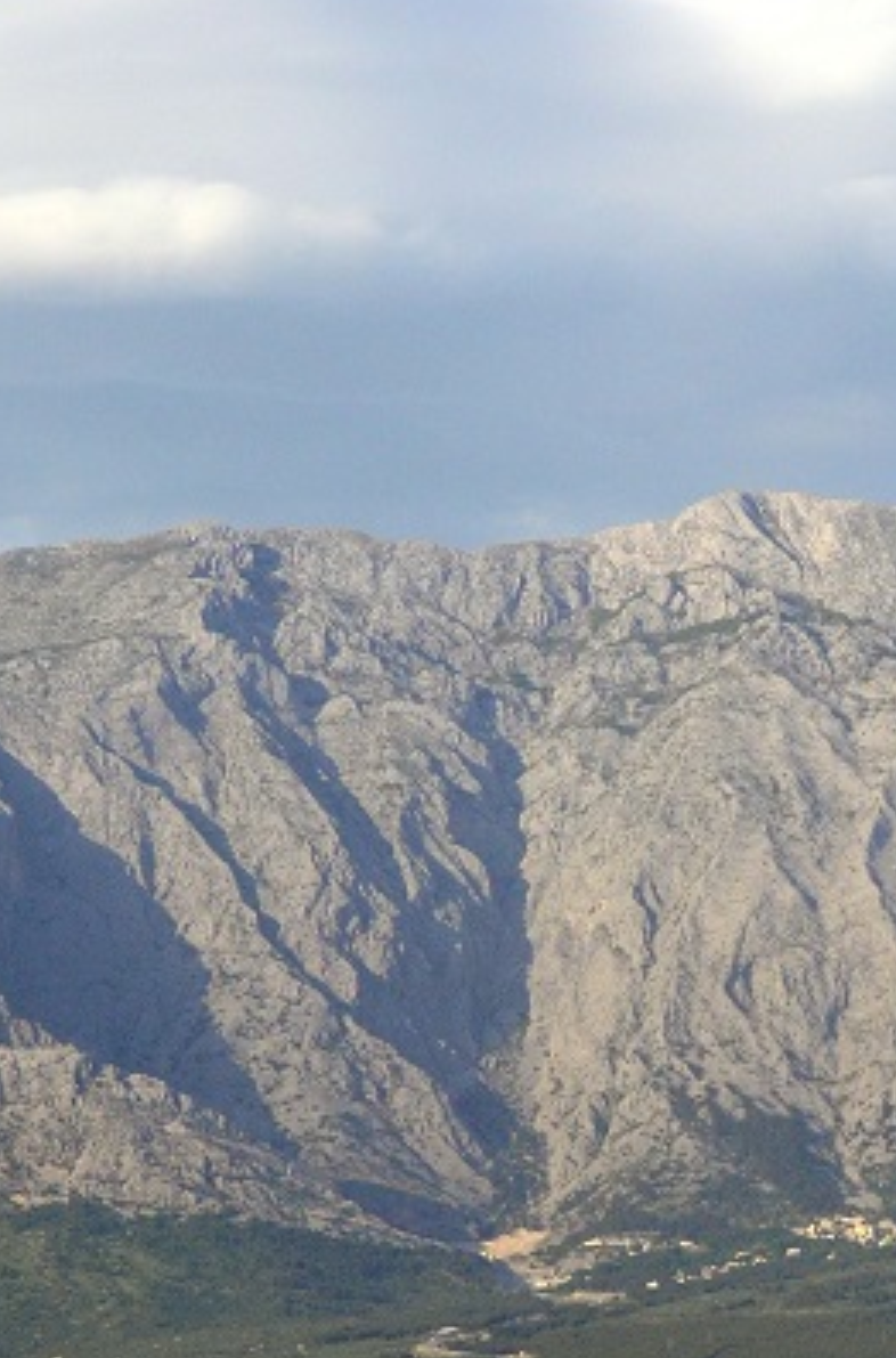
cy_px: 857
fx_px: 4972
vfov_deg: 15.5
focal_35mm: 132
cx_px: 607
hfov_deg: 10.3
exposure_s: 1/2500
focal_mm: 35
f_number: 6.3
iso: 800
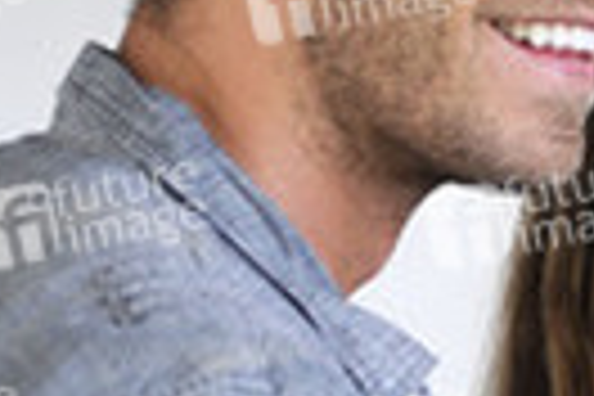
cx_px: 871
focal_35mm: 648
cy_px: 104
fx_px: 10691
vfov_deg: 2.1
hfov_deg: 3.2
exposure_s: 1/160
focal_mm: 190
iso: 500
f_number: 5.6
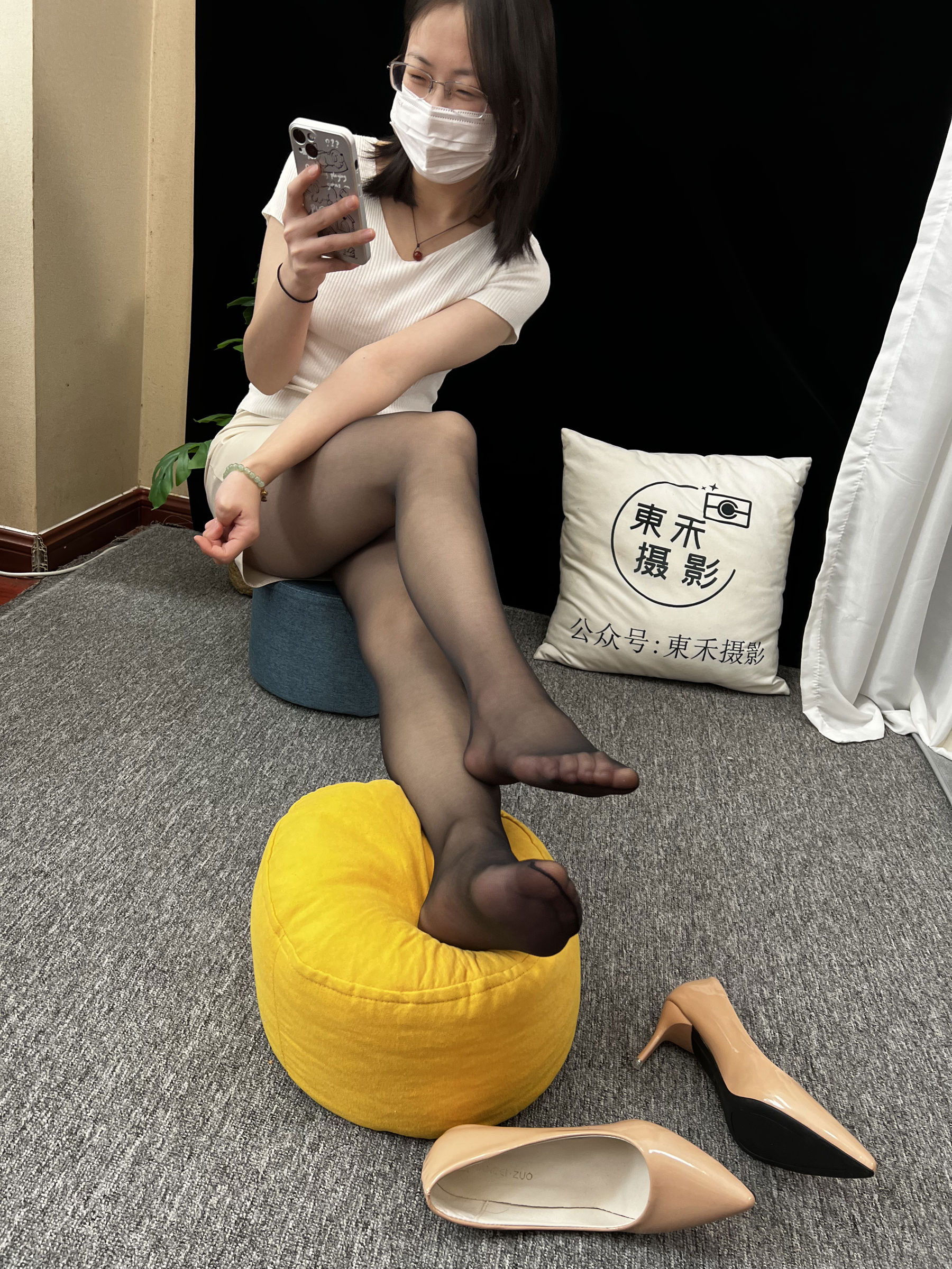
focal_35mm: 26
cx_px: 476
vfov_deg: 67.3
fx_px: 953
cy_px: 634
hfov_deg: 53.1
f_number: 1.5
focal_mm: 5.7
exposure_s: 1/121
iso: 125
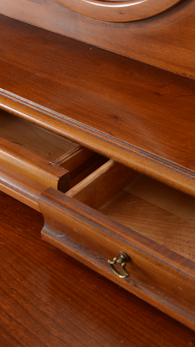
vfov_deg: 29.3
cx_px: 98
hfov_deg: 16.8
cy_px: 173
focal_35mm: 72
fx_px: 662
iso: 160
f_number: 6.3
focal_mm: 30
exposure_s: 1/80
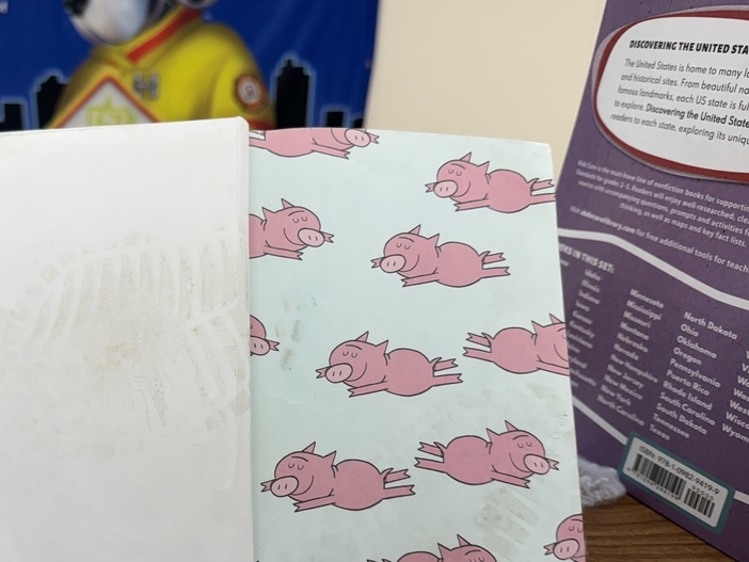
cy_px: 363
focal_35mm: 35
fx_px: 758
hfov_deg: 51.0
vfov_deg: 40.3
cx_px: 212
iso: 80
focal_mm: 6.76
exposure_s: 1/637
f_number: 1.78
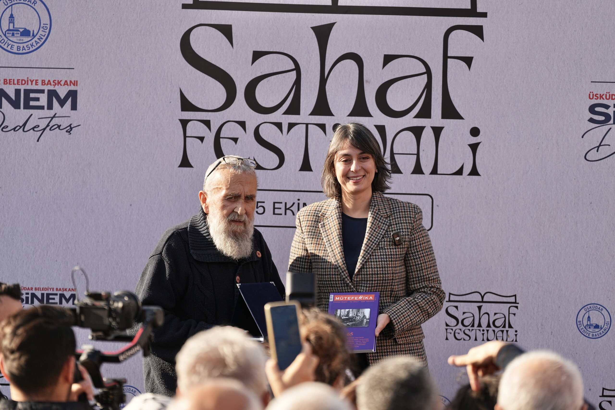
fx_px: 2375
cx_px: 308
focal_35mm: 139
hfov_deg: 14.8
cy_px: 205
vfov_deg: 9.9
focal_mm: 139
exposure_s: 1/2000
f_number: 2.8
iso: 160
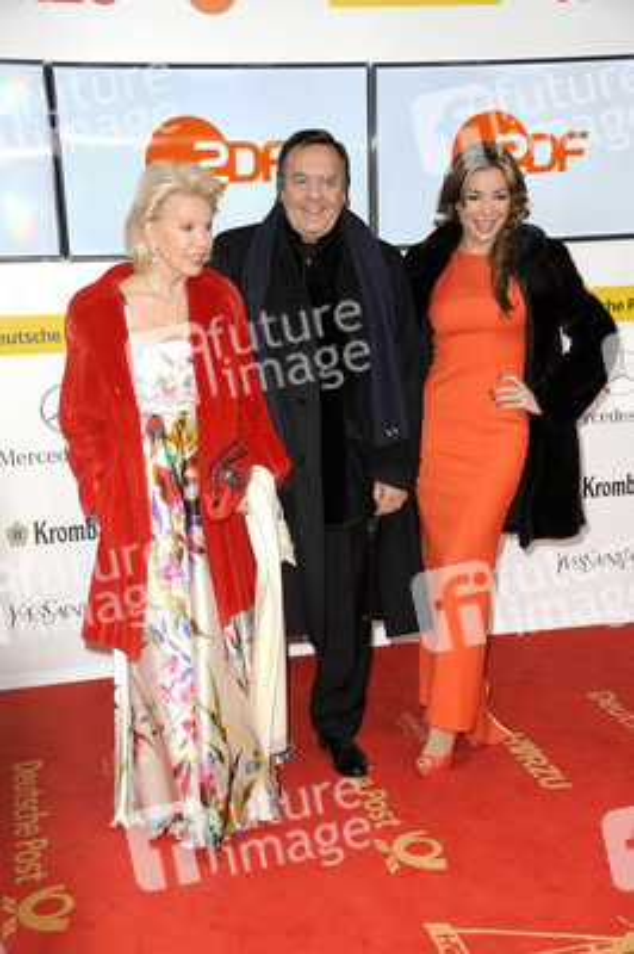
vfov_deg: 36.3
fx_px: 1455
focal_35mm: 55
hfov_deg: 24.6
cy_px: 477
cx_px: 317
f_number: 6.3
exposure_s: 1/160
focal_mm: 55
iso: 1000
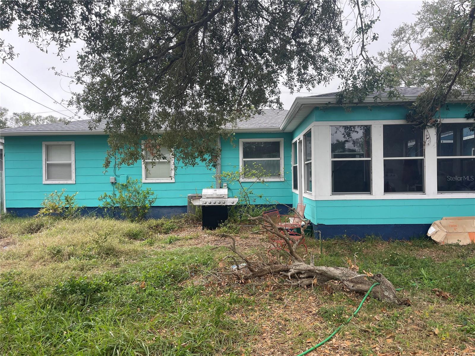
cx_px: 238
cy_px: 178
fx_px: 343
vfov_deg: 54.9
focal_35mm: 25
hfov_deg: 69.4
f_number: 1.6
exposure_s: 1/567
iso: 32
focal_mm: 5.1
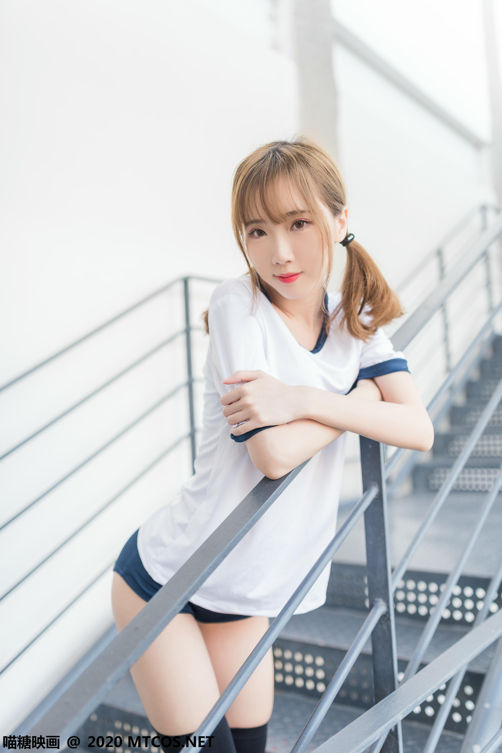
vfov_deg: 54.4
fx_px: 731
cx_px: 251
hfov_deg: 37.9
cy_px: 376
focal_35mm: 35
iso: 160
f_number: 2
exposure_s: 1/160
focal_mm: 35
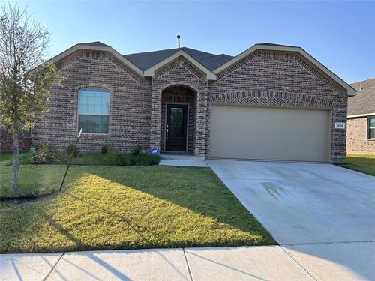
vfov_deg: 53.1
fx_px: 282
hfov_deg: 67.3
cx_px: 188
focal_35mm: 26
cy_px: 140
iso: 50
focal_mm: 5.7
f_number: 1.5
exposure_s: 1/1511
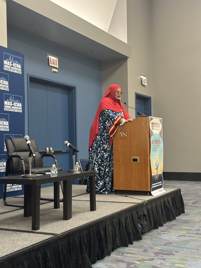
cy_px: 134
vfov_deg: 39.7
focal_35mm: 48
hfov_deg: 30.3
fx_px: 372
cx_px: 100
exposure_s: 1/40
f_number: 1.78
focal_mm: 6.86
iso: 200
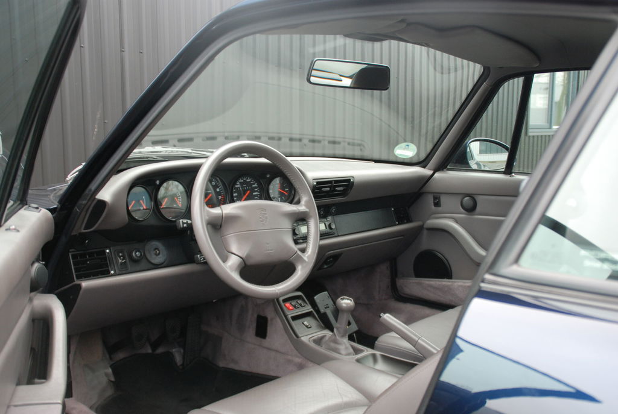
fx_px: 645
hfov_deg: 51.2
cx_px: 309
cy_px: 207
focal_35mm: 38
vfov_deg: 35.6
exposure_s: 1/25
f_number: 3.8
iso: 400
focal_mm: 25
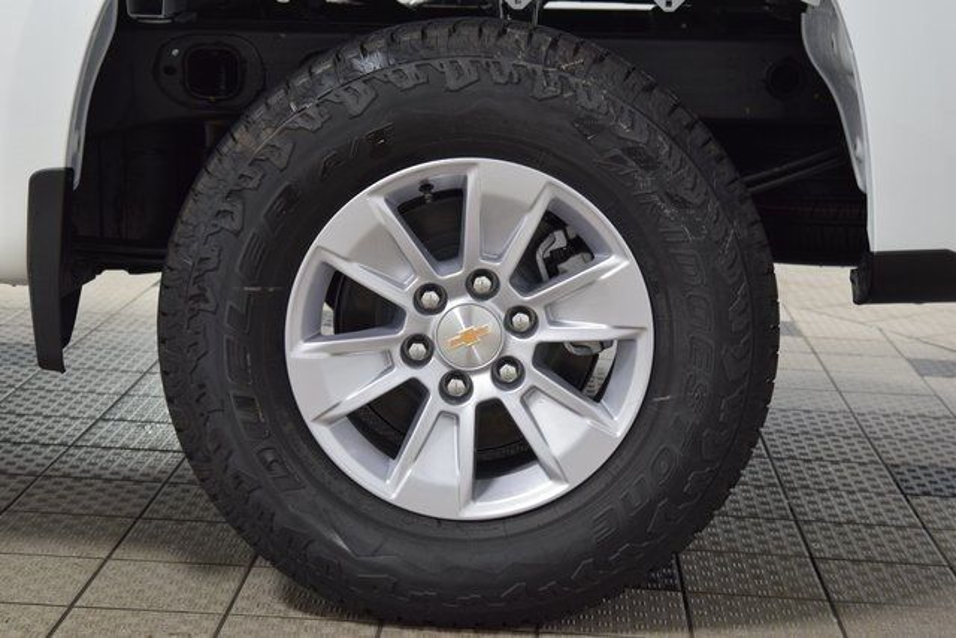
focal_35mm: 75
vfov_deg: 18.2
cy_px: 319
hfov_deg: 27.0
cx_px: 478
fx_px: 1992
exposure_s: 1/15
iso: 560
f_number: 6.3
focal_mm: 50
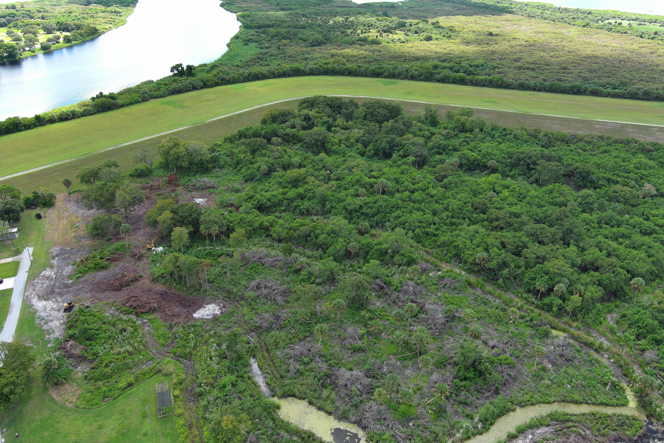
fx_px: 535
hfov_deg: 63.7
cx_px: 332
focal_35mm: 29
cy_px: 222
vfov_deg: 45.0
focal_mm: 10.57
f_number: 2.8
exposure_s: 1/360
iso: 100
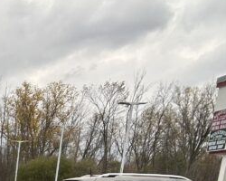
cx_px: -200
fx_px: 696
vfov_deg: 13.4
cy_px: 320
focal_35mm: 104
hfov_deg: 15.4
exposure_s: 1/658
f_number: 1.5
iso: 50
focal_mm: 5.7
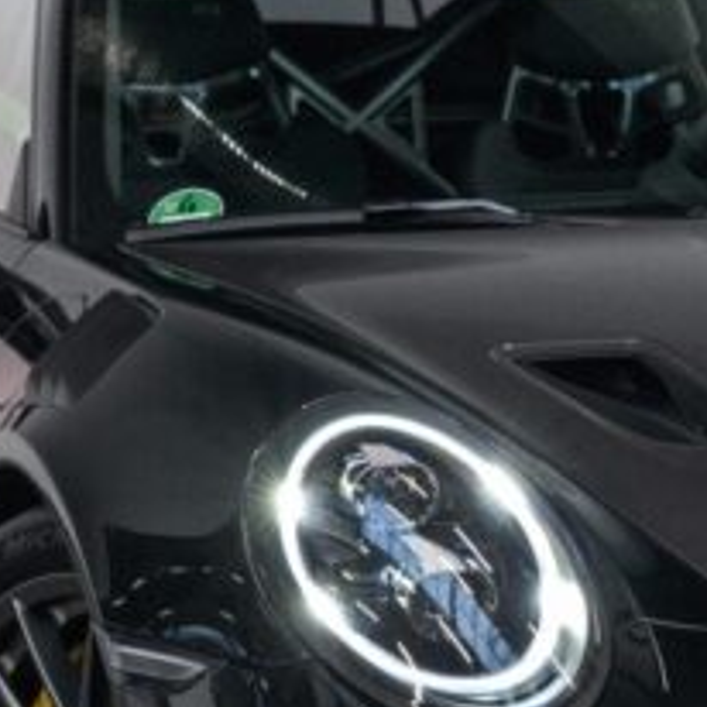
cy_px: 523
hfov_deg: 11.5
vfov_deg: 11.8
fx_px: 3420
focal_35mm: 148
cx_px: 879
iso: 1600
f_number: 5.6
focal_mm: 35
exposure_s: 1/40
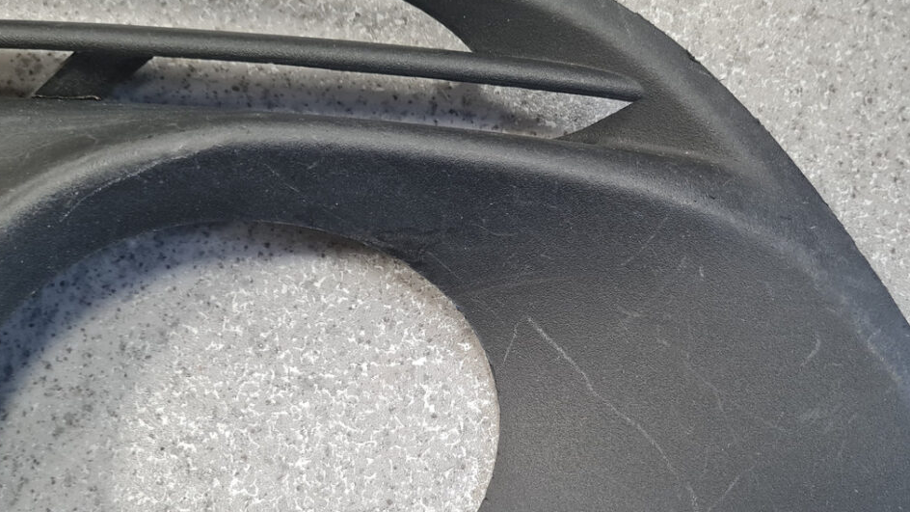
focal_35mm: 42
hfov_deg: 48.3
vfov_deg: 28.0
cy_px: 370
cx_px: 491
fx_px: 1013
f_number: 1.8
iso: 250
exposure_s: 1/50
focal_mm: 5.4
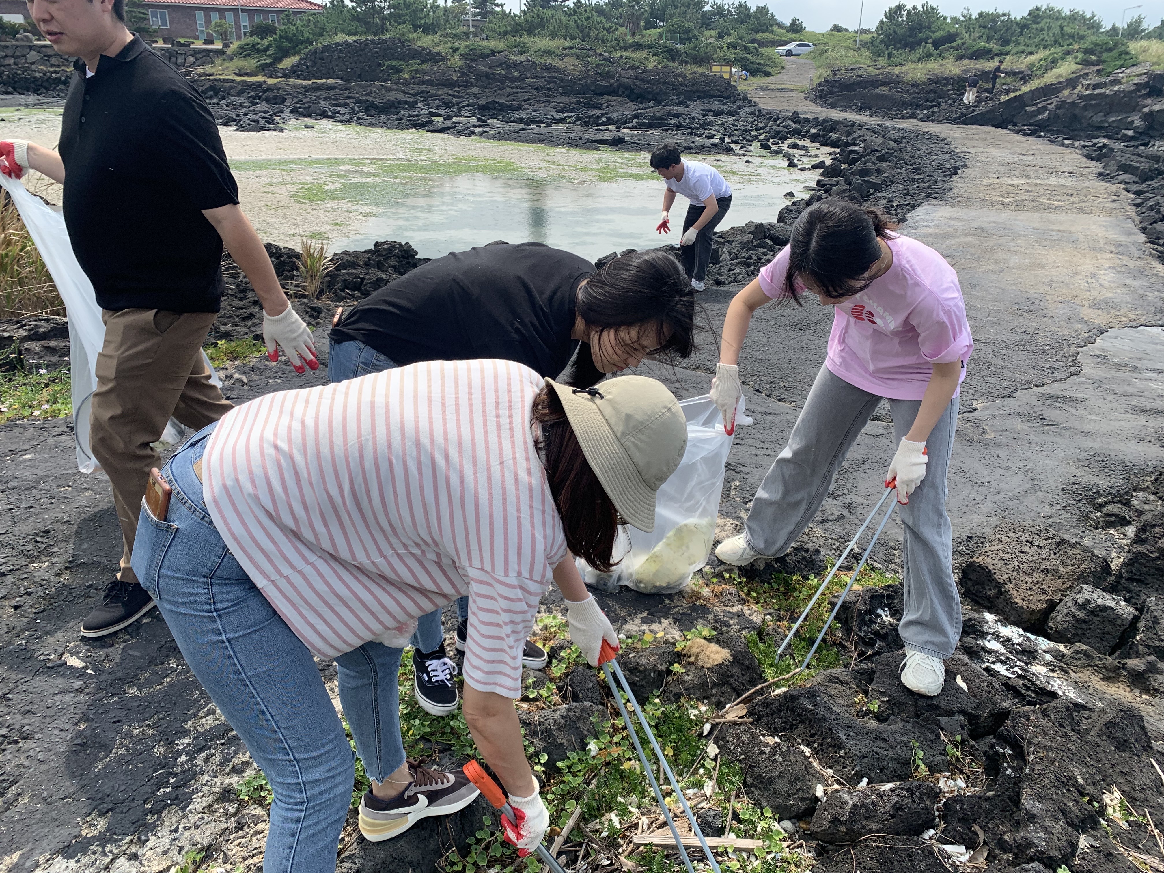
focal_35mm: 26
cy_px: 436
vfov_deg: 53.1
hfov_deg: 67.3
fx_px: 874
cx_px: 582
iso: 25
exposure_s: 1/1314
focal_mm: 4.25
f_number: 1.8
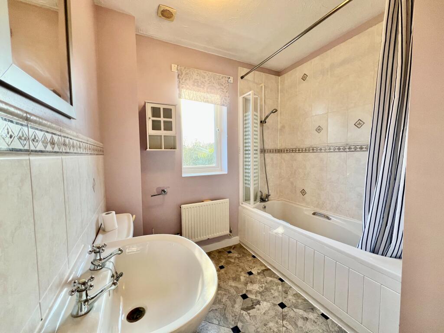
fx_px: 167
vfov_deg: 89.9
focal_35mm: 13
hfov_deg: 106.2
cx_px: 222
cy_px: 166
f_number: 1.8
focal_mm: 1.57
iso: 50
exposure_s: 1/99
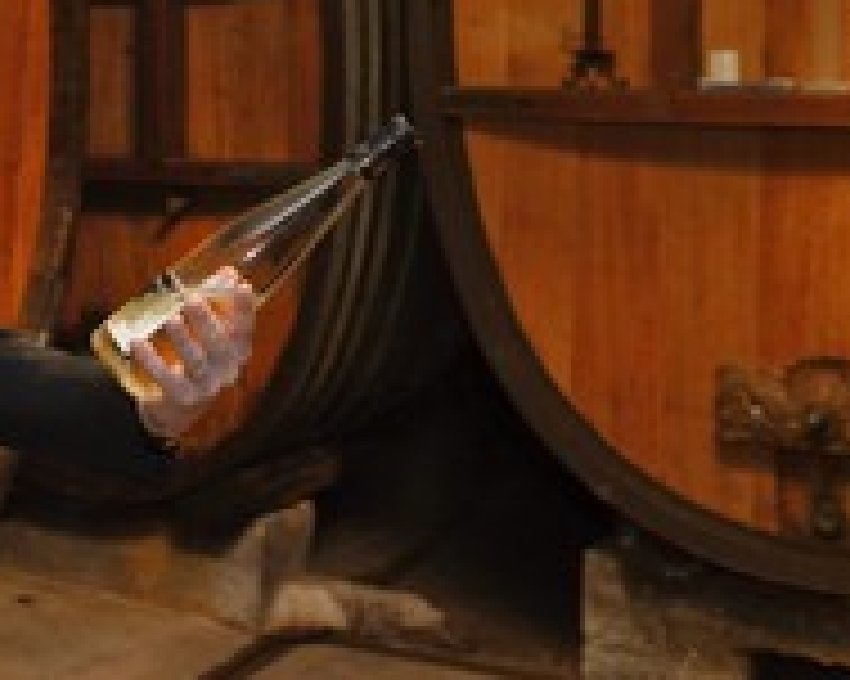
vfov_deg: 20.6
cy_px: 86
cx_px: -9
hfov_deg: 24.8
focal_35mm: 73
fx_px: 1835
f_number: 4.5
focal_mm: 35
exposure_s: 1/15
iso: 1600
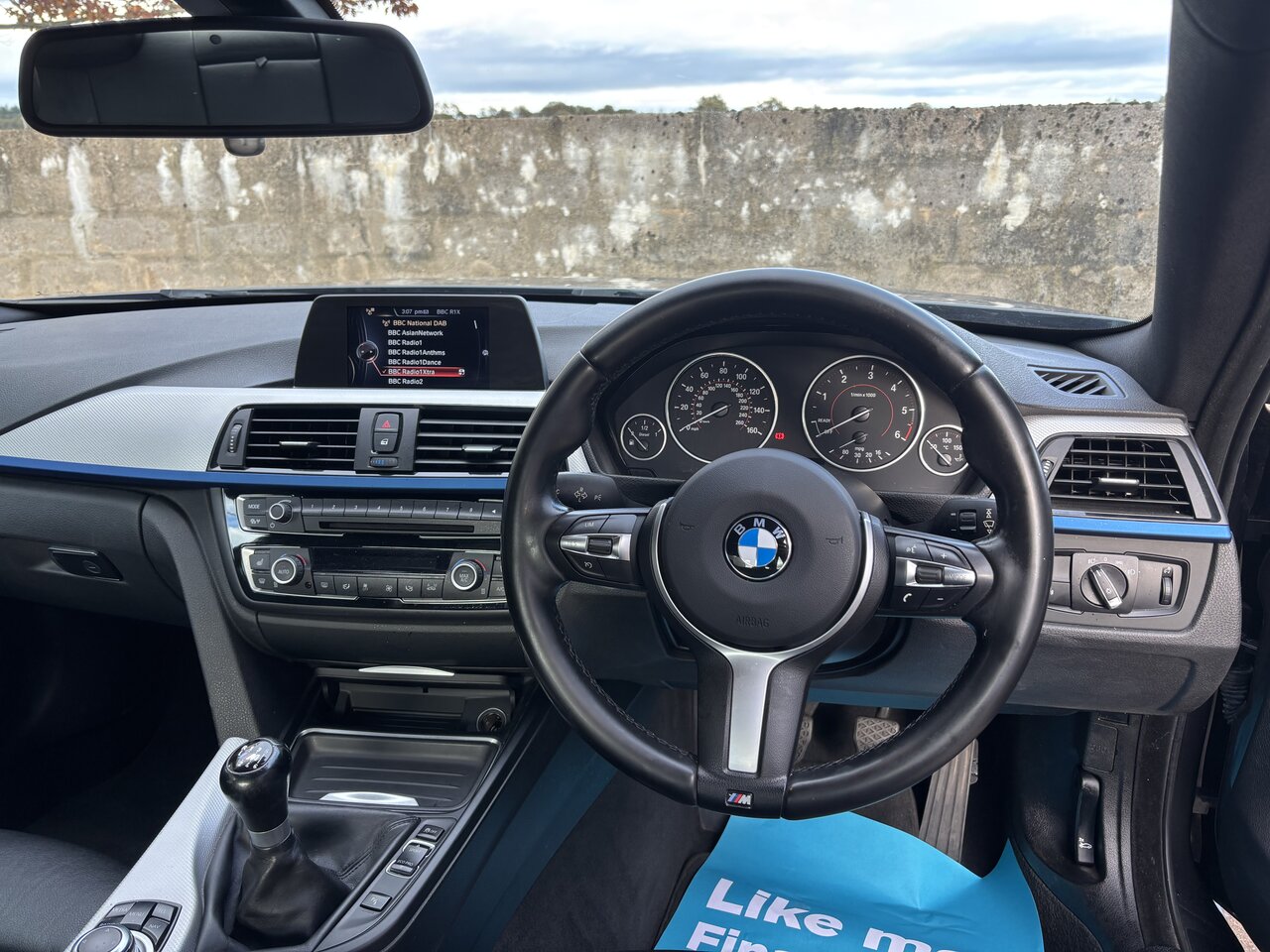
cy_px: 476
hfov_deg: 67.3
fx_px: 954
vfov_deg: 53.1
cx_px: 635
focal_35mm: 26
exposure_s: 1/121
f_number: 1.6
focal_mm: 5.96
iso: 64
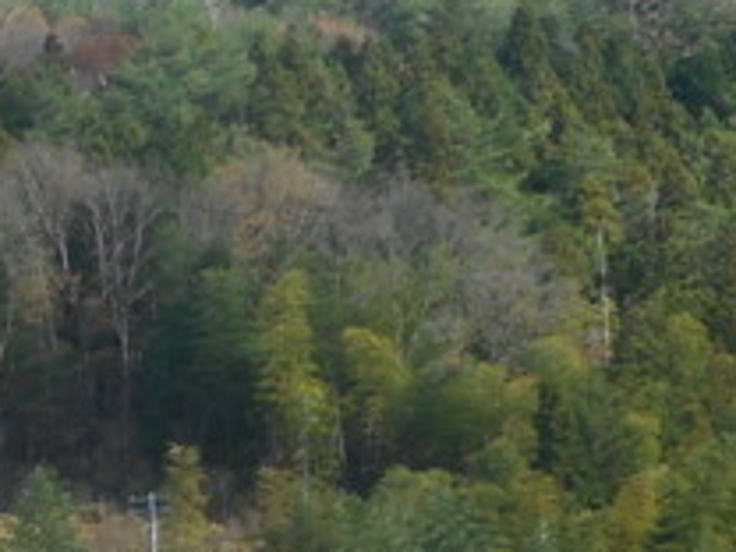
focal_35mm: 290
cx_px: -832
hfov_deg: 6.6
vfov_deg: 5.1
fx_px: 6166
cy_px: 803
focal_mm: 10.5
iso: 80
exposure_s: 1/200
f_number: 5.1
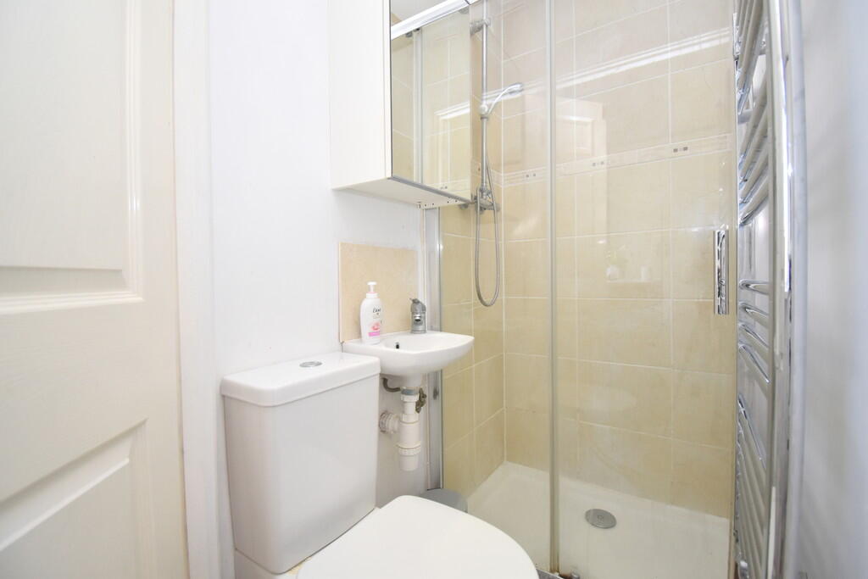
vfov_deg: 77.3
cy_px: 290
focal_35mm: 15
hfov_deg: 100.4
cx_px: 434
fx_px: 362
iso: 800
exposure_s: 1/160
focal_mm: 10
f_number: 4.5
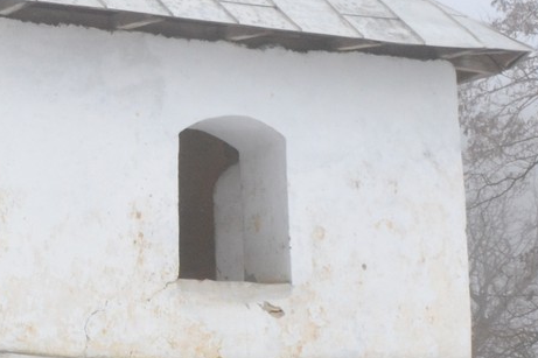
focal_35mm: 137
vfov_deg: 10.0
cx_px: -177
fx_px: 2047
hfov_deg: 14.3
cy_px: 139
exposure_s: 1/100
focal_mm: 22
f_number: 13
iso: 800
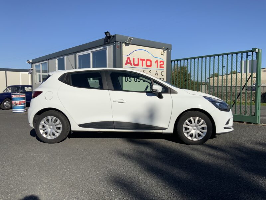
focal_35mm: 29
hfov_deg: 61.7
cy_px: 100
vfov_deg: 48.2
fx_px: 223
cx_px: 133
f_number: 1.8
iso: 20
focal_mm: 3
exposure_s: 1/4405
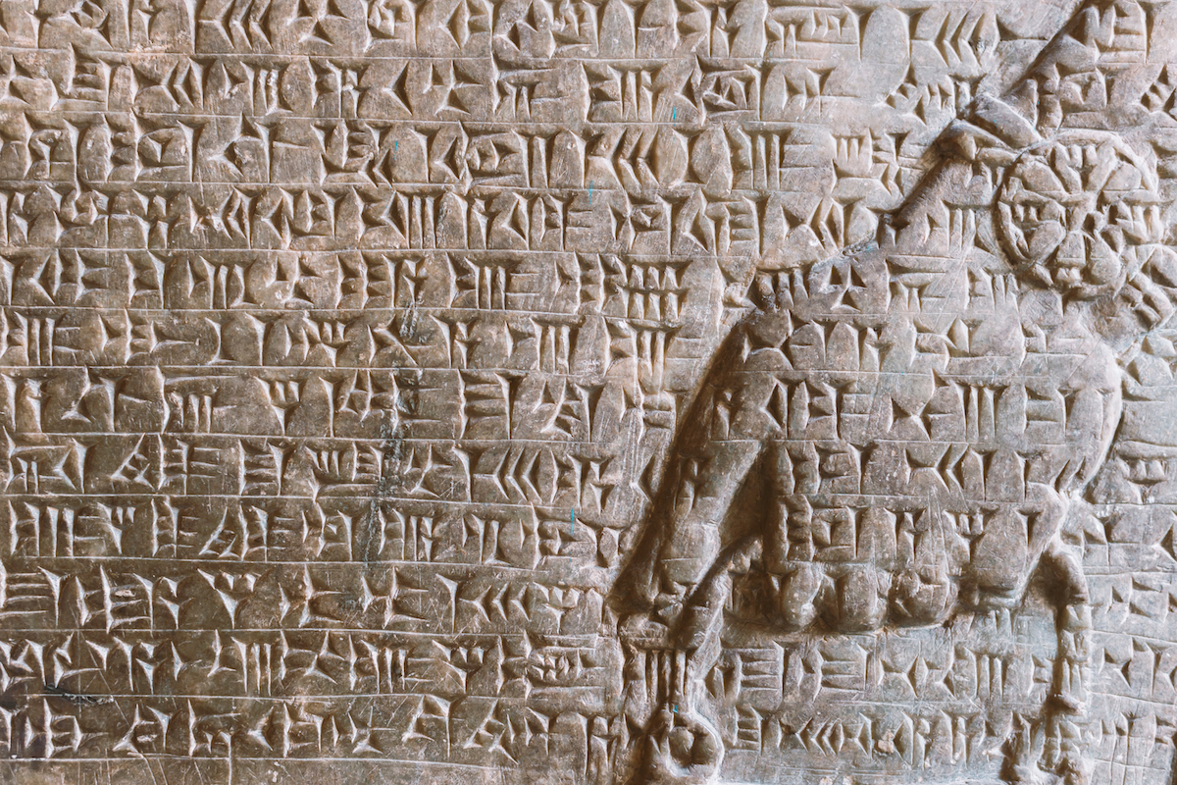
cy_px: 392
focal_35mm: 50
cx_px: 588
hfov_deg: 39.6
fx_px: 1635
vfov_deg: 27.0
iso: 500
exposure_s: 1/50
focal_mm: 50
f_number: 2.5
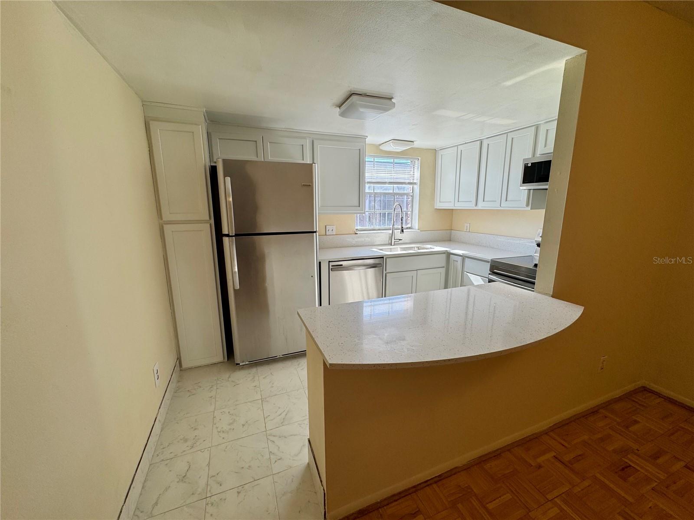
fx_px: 281
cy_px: 260
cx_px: 347
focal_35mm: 14
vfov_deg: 85.7
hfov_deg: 102.1
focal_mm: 2.22
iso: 40
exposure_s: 1/163
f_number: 2.2
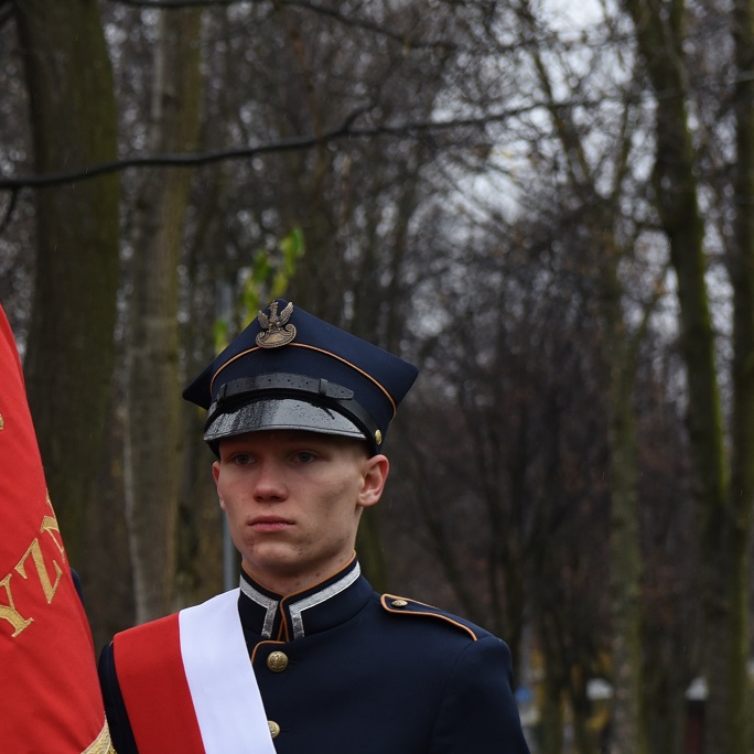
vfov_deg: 11.1
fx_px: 3869
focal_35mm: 157
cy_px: 655
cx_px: -216
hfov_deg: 10.9
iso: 800
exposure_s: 1/500
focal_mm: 70
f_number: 5.6
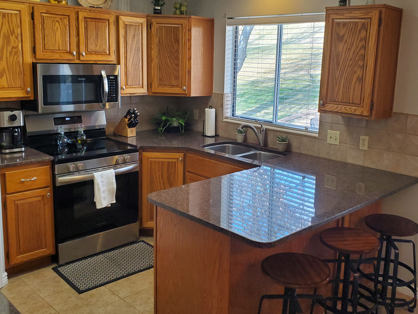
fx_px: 423
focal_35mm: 35
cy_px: 139
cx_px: 233
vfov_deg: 40.6
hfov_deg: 52.5
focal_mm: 4.3
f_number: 2.4
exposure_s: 1/120
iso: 200
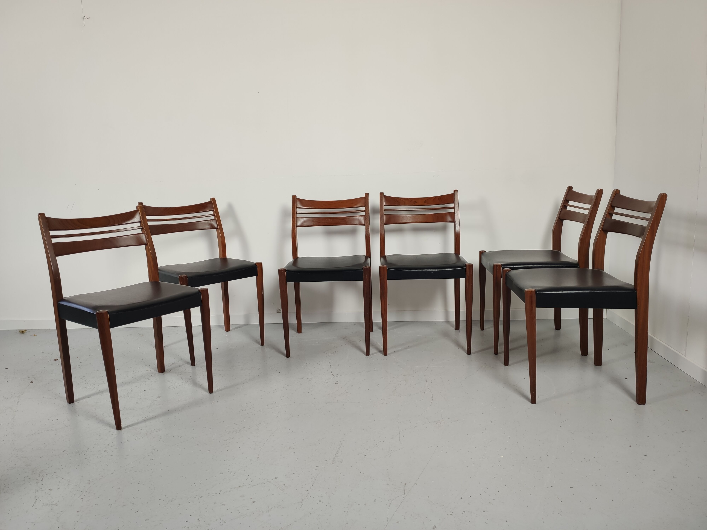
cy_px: 265
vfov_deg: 51.4
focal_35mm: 27
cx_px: 354
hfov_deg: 65.3
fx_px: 551
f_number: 1.75
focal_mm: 4.75
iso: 124
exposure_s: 1/100
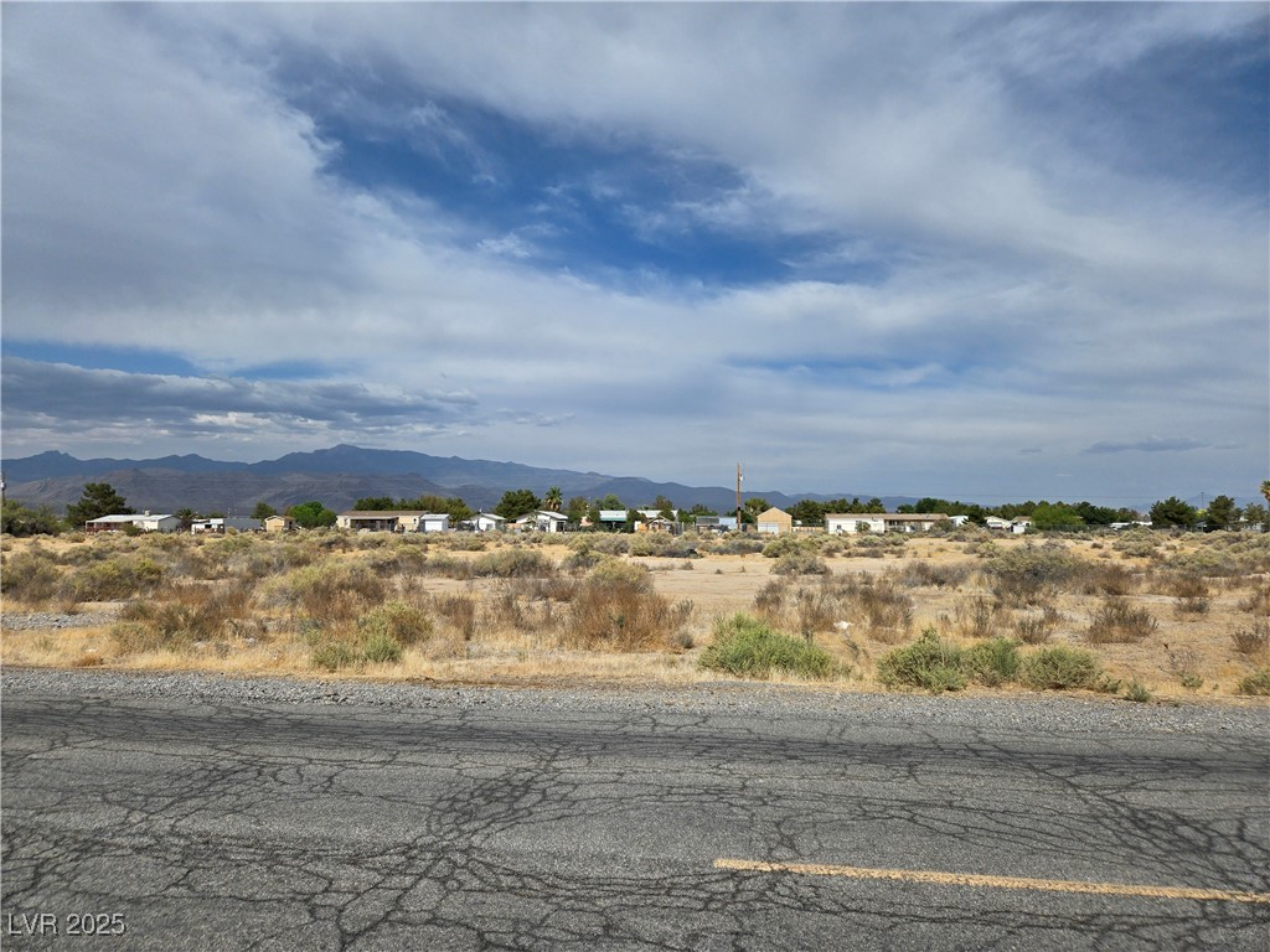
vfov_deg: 58.9
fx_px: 844
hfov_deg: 73.9
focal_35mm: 23
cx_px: 635
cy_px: 476
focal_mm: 5.4
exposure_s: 1/3327
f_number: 1.8
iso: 25
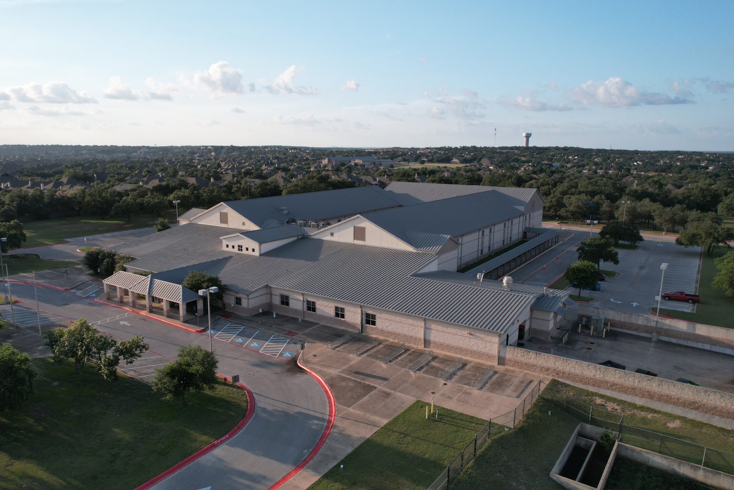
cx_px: 333
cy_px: 256
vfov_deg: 51.3
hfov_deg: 71.3
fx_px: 510
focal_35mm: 25
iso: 100
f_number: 2.8
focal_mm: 8.38
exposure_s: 1/640
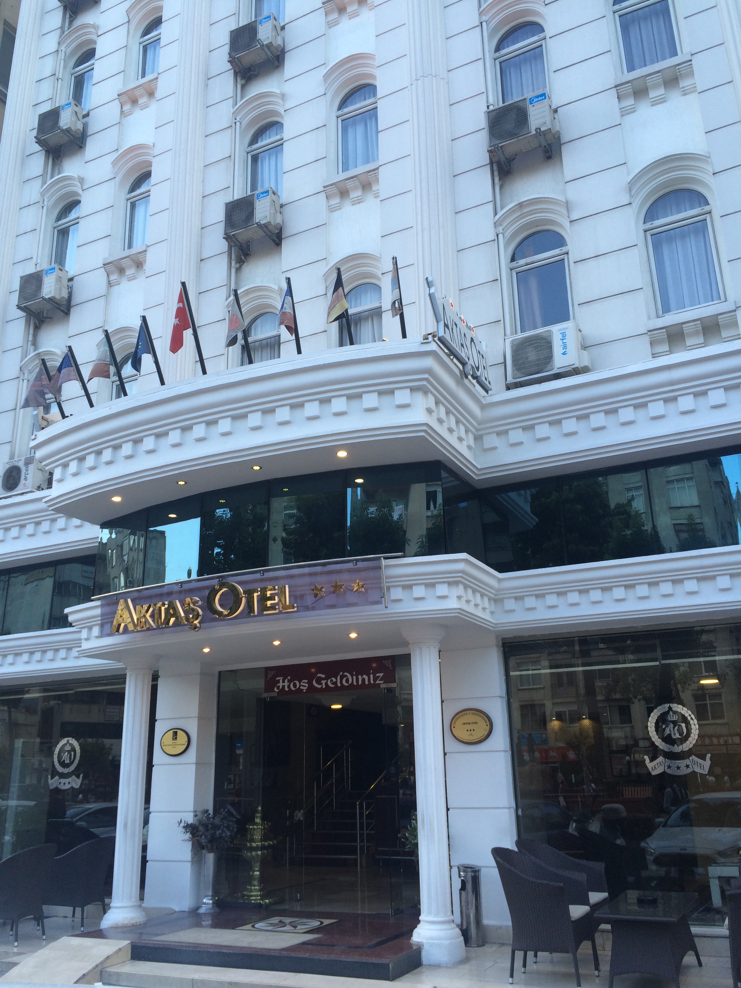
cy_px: 494
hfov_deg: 48.2
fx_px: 828
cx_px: 370
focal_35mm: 29
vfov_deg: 61.7
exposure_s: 1/101
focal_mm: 4.15
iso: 32
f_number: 2.2
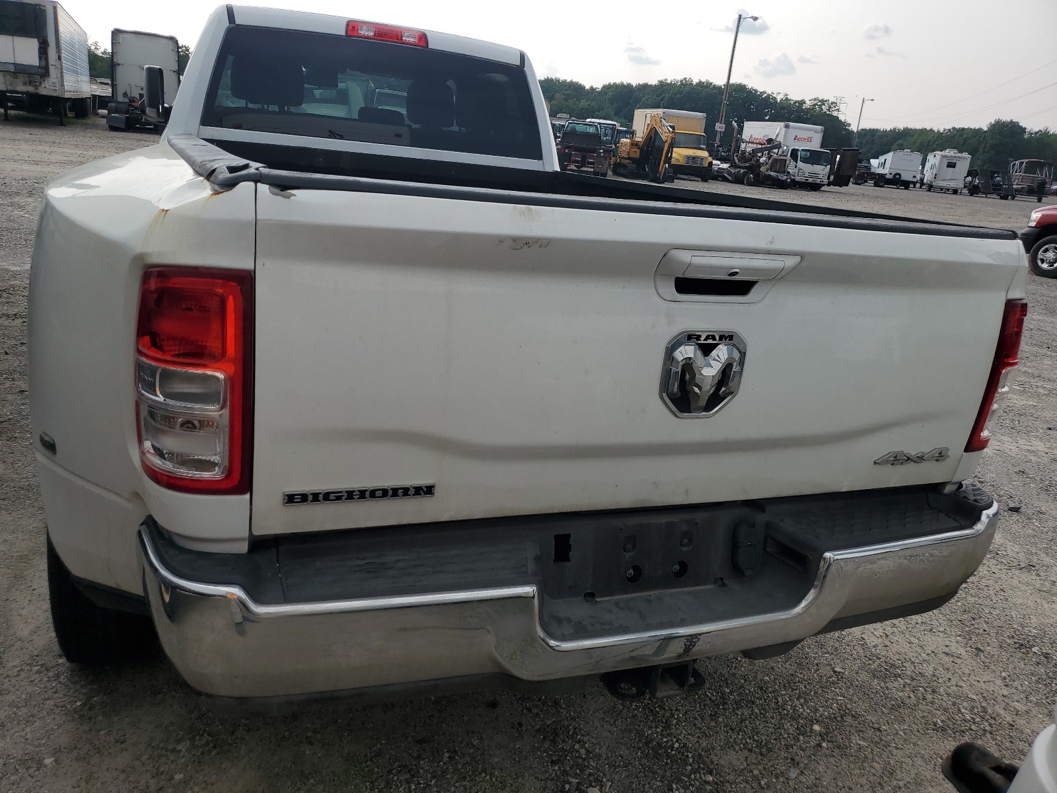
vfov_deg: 53.1
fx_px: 794
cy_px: 396
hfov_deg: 67.3
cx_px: 528
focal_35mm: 26
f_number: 1.5
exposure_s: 1/5000
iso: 50
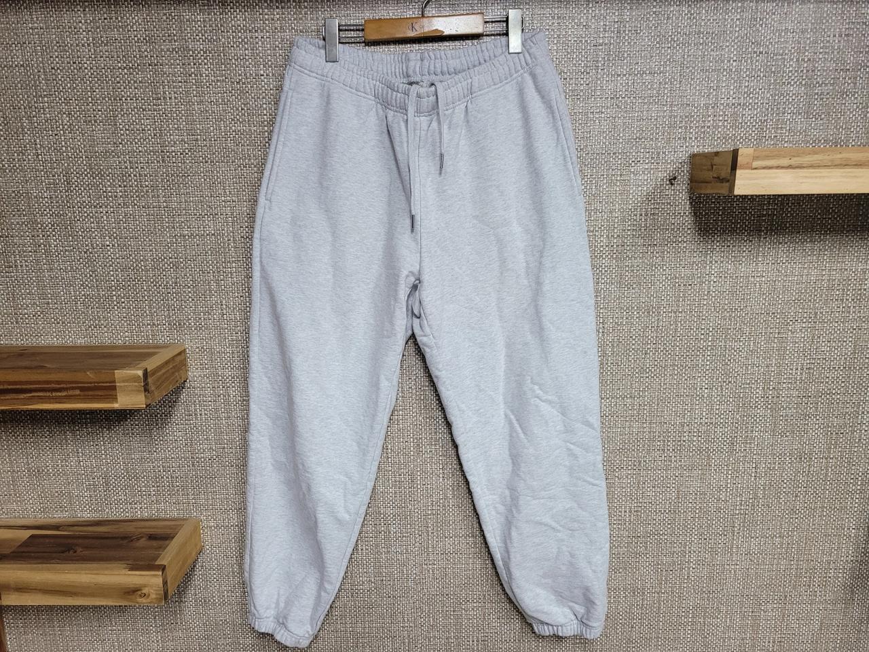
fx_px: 653
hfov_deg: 67.3
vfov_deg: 53.1
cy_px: 326
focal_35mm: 26
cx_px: 434
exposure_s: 1/120
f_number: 1.8
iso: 320
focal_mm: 5.4
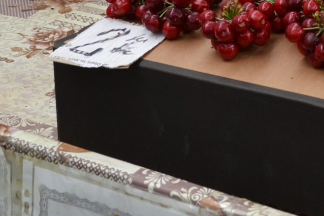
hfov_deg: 14.5
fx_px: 1260
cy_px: -160
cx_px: 270
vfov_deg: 9.4
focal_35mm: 140
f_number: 5.6
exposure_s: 1/125
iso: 320
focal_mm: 24
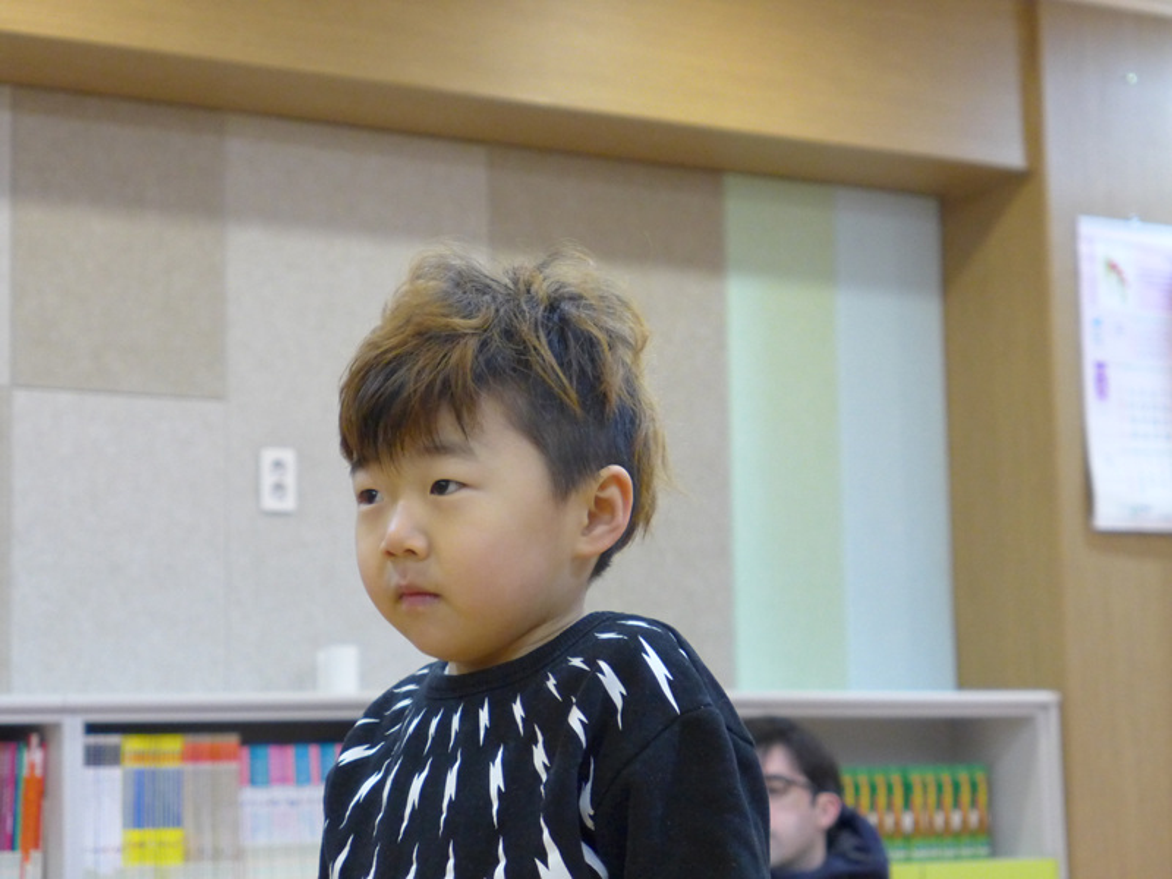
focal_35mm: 90
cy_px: 440
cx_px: 586
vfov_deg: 16.4
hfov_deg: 21.8
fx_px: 3047
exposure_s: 1/160
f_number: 2.3
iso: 800
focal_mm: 17.7
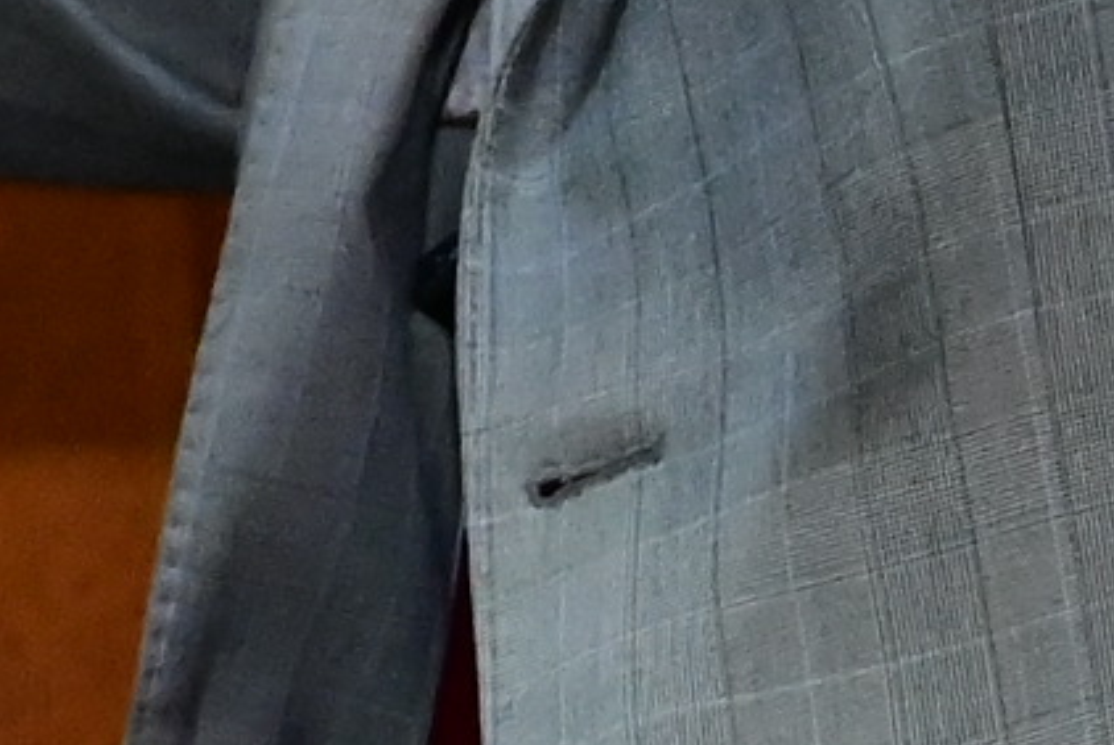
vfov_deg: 3.0
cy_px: -576
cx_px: -341
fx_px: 14244
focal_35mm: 460
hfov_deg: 4.5
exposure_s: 1/125
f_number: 4.5
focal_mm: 44
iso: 4000
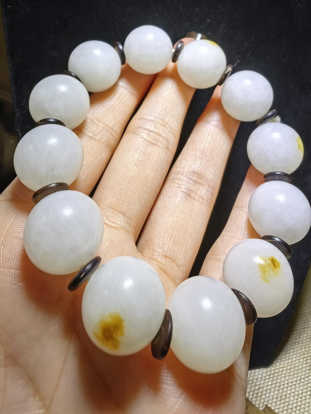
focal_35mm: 27
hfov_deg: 51.4
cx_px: 156
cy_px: 207
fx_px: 323
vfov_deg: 65.3
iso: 50
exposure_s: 1/109
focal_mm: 1.95
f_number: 2.2
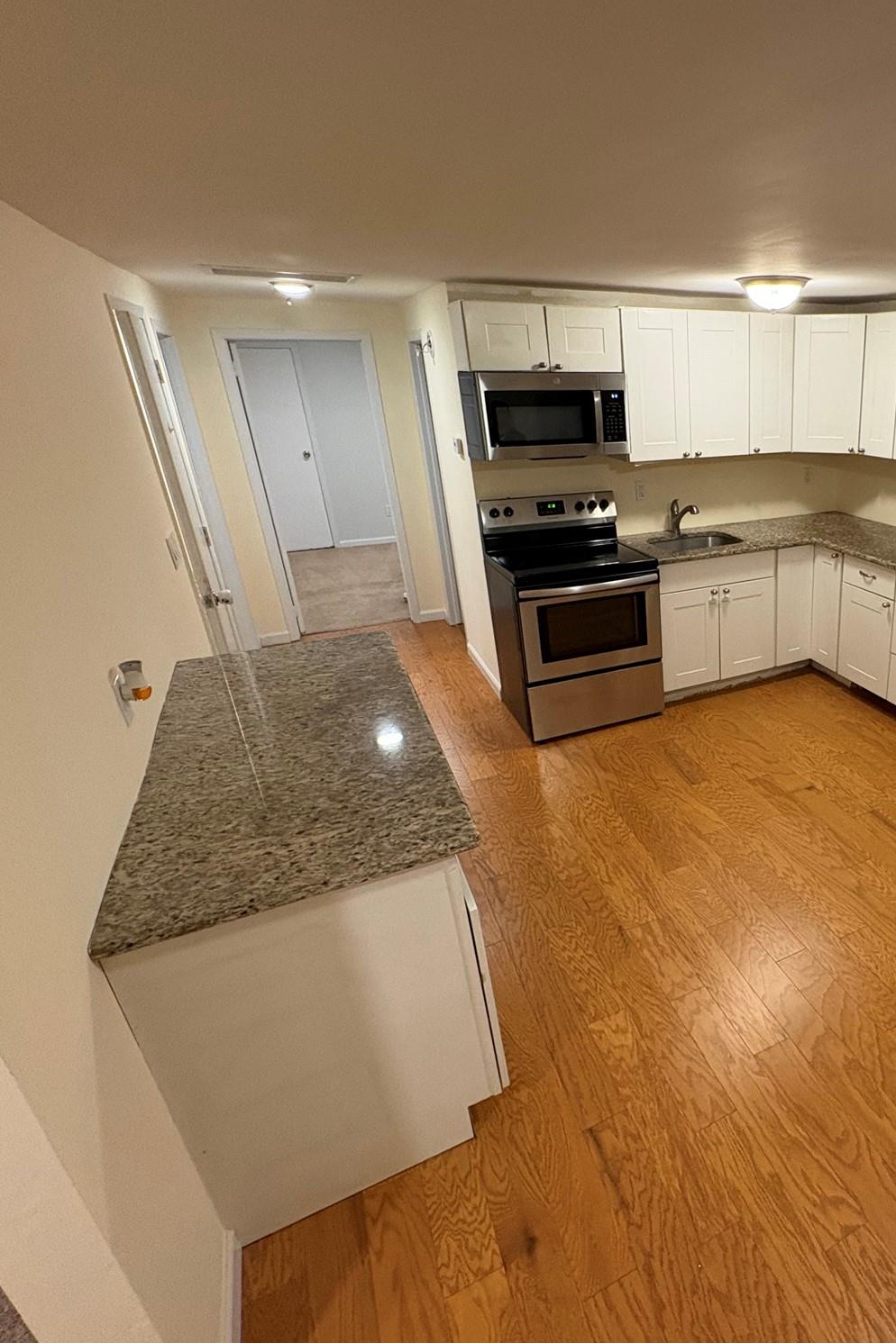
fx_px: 747
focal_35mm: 20
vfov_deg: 84.0
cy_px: 674
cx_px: 750
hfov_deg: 56.2
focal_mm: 2.22
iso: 400
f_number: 2.2
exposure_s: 1/60
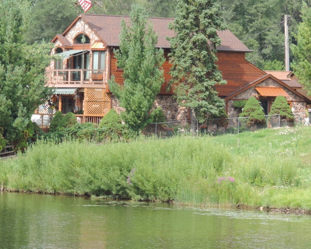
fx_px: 2383
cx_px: 114
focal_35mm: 259
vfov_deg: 6.0
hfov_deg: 7.5
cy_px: 101
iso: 80
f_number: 4.6
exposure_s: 1/200
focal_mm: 35.6
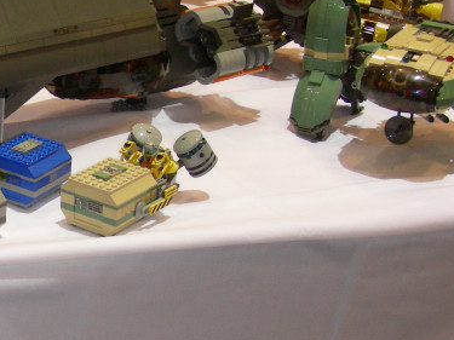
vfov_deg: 18.2
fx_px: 1062
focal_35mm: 81
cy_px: 173
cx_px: 0
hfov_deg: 23.1
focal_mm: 6.3
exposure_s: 1/6.4
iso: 200
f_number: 3.5
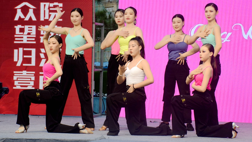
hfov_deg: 23.9
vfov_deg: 13.6
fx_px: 595
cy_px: 66
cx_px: 126
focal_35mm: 89
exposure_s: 1/250
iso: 500
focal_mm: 56
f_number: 4.8
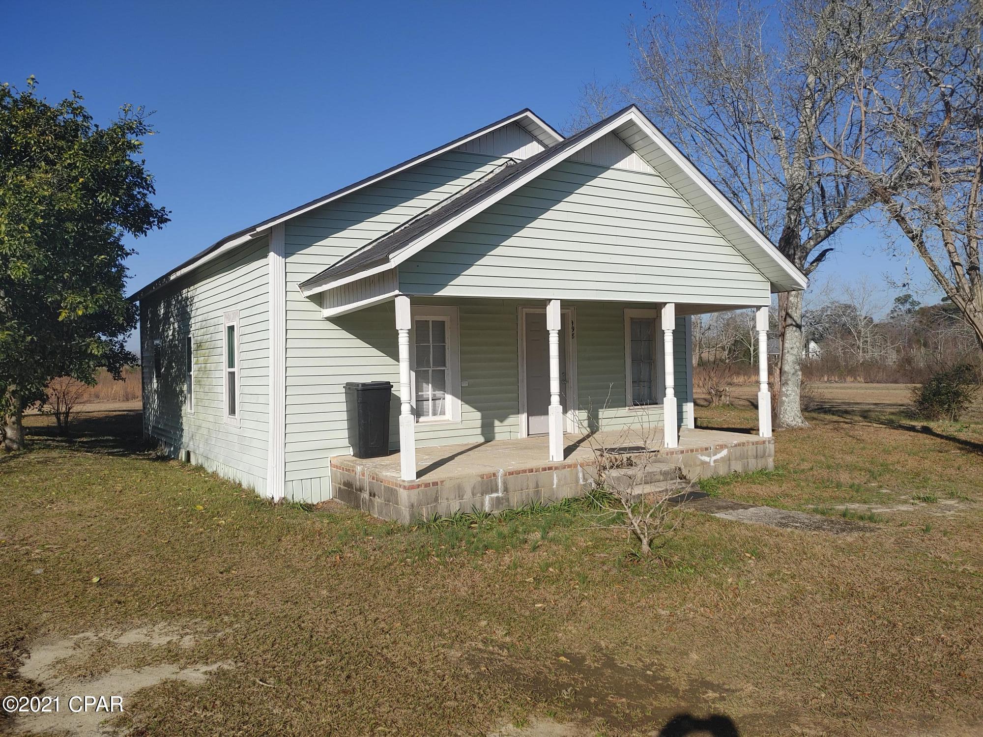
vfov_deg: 53.1
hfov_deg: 67.3
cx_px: 492
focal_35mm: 26
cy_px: 368
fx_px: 738
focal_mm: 5.58
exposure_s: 1/3704
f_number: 1.8
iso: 50
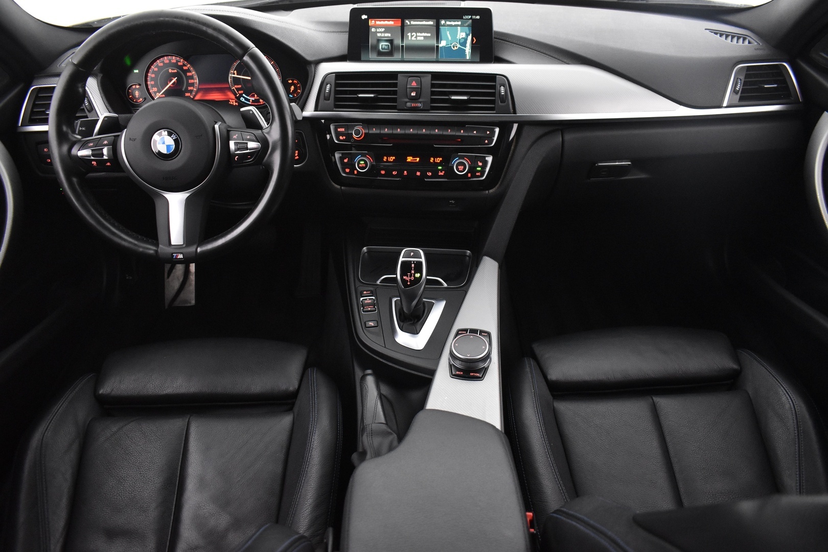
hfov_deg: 67.4
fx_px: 621
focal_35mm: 27
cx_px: 414
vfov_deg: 47.9
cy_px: 276
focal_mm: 18
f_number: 3.5
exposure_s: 1/30
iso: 3200
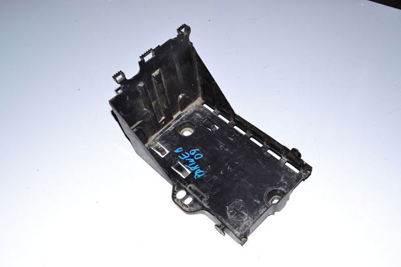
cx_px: 200
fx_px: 401
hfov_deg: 53.2
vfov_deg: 36.8
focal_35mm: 36
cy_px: 134
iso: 100
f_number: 6.3
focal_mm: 24
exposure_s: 1/200
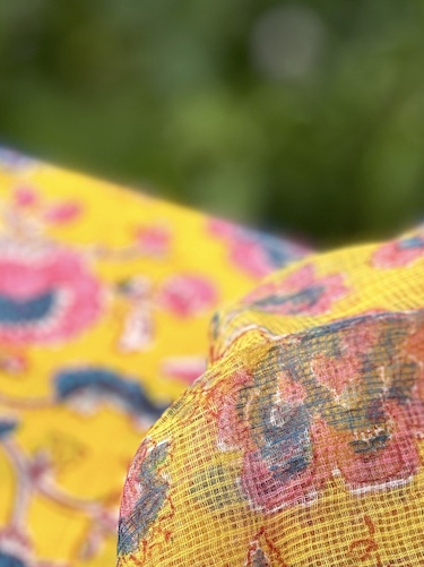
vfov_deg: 11.3
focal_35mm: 175
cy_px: 366
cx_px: 107
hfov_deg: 8.5
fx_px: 2862
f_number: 2.8
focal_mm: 9
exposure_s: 1/99
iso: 32
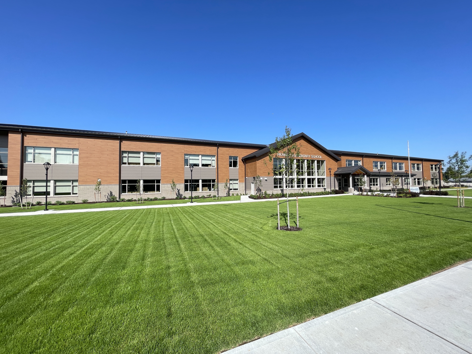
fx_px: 177
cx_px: 236
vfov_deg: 89.9
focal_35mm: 13
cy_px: 177
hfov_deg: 106.2
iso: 25
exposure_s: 1/773
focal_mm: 1.54
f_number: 2.4
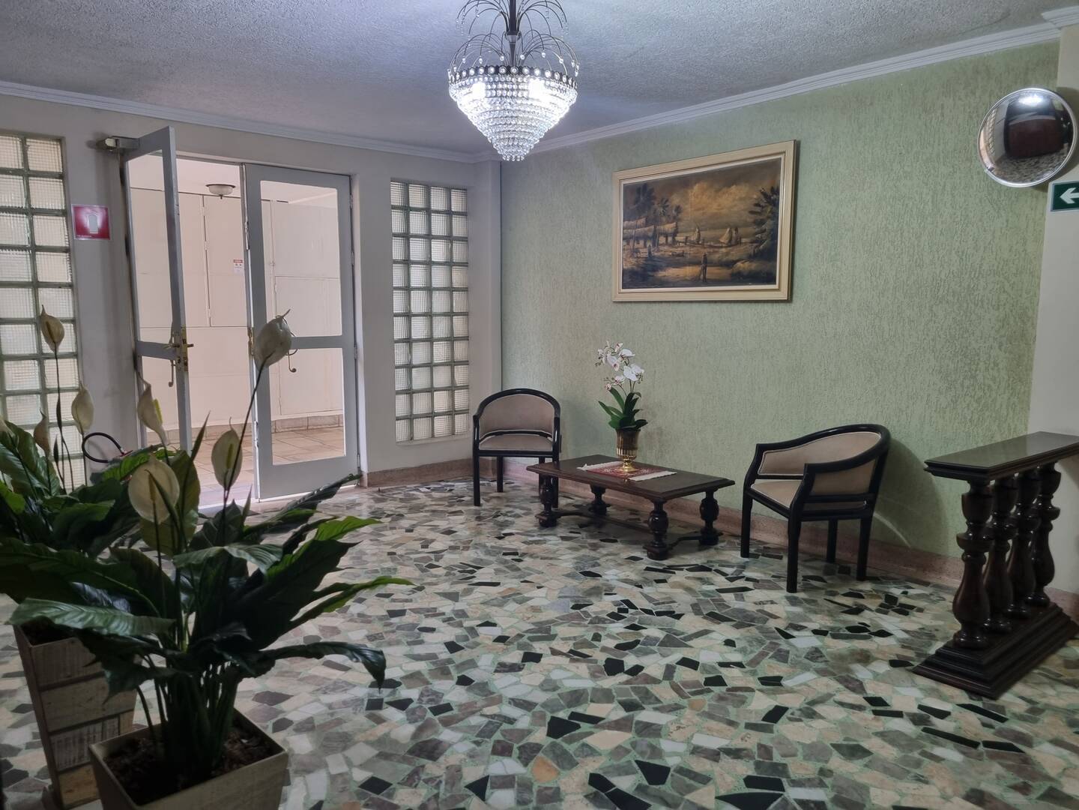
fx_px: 810
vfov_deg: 53.1
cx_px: 540
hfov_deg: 67.3
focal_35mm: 26
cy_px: 405
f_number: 1.8
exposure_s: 1/40
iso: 200
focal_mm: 5.4
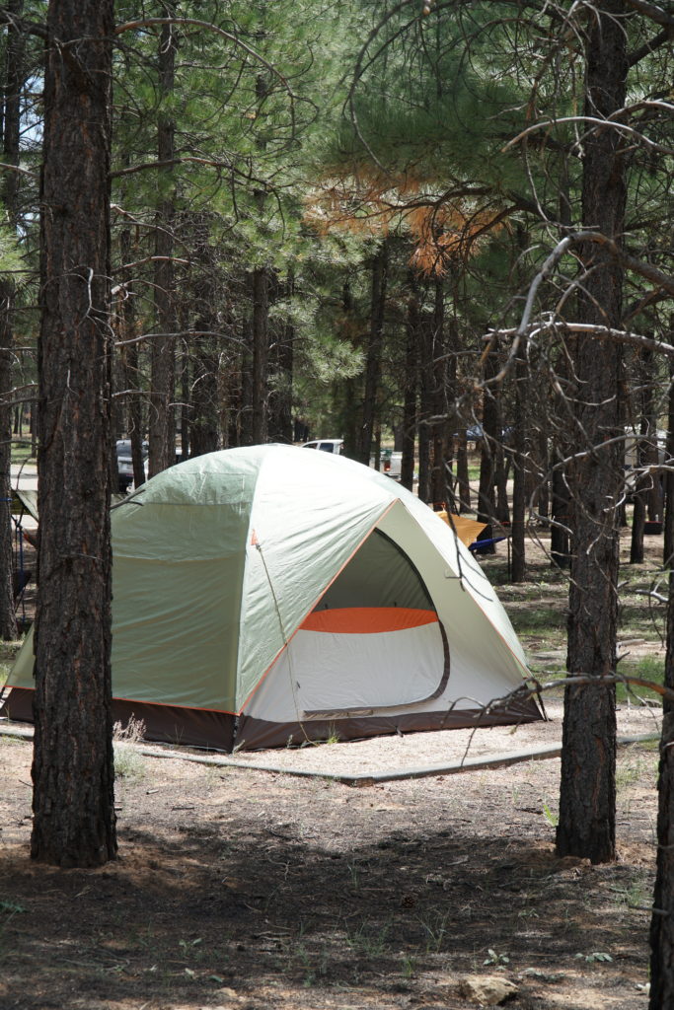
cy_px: 505
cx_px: 337
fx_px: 2021
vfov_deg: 28.1
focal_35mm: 72
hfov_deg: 18.9
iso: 100
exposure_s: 1/200
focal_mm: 48
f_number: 5.6
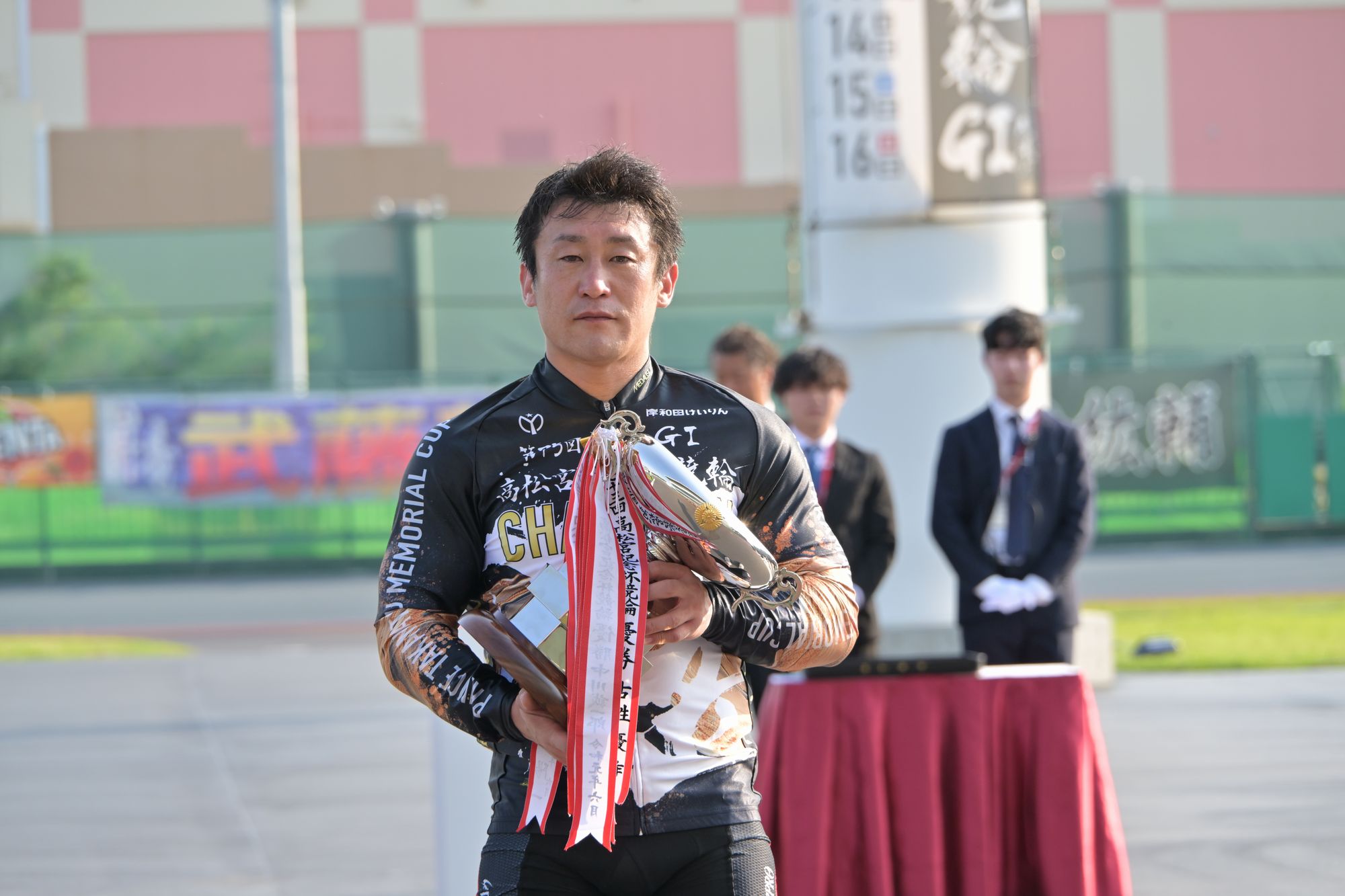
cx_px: 672
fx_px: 6164
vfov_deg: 8.3
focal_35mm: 165
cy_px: 448
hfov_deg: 12.5
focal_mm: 165
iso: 400
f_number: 8
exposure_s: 1/320
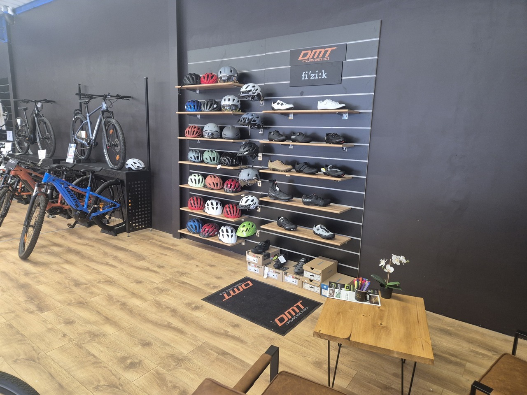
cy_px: 198
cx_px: 264
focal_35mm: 23
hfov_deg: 73.9
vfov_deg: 58.9
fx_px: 350
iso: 250
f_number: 1.8
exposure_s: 1/100
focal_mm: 5.4
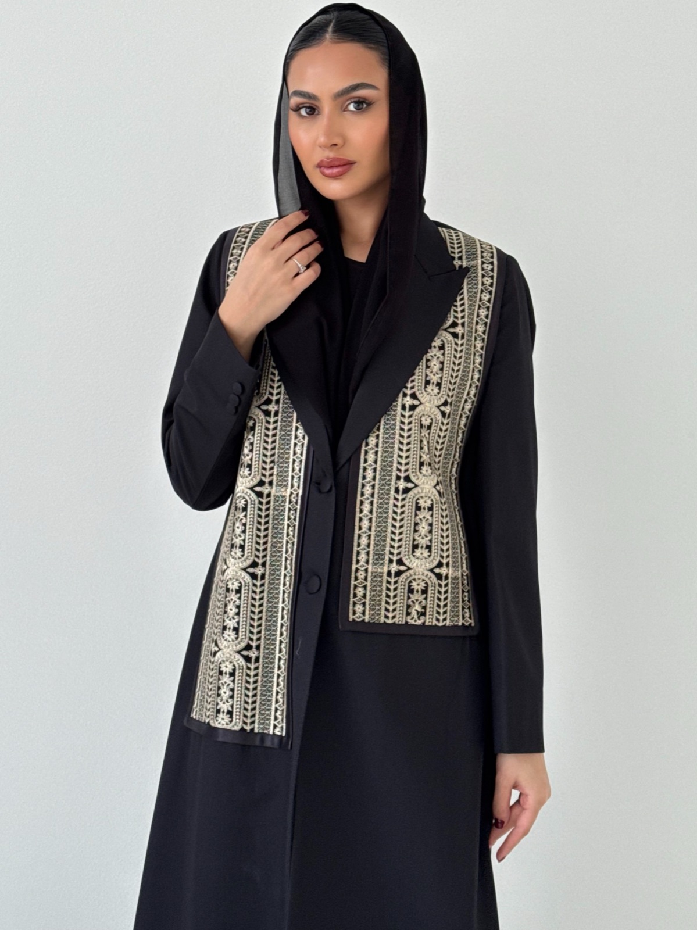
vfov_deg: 39.7
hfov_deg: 30.3
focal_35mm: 48
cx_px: 348
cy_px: 465
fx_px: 1289
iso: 100
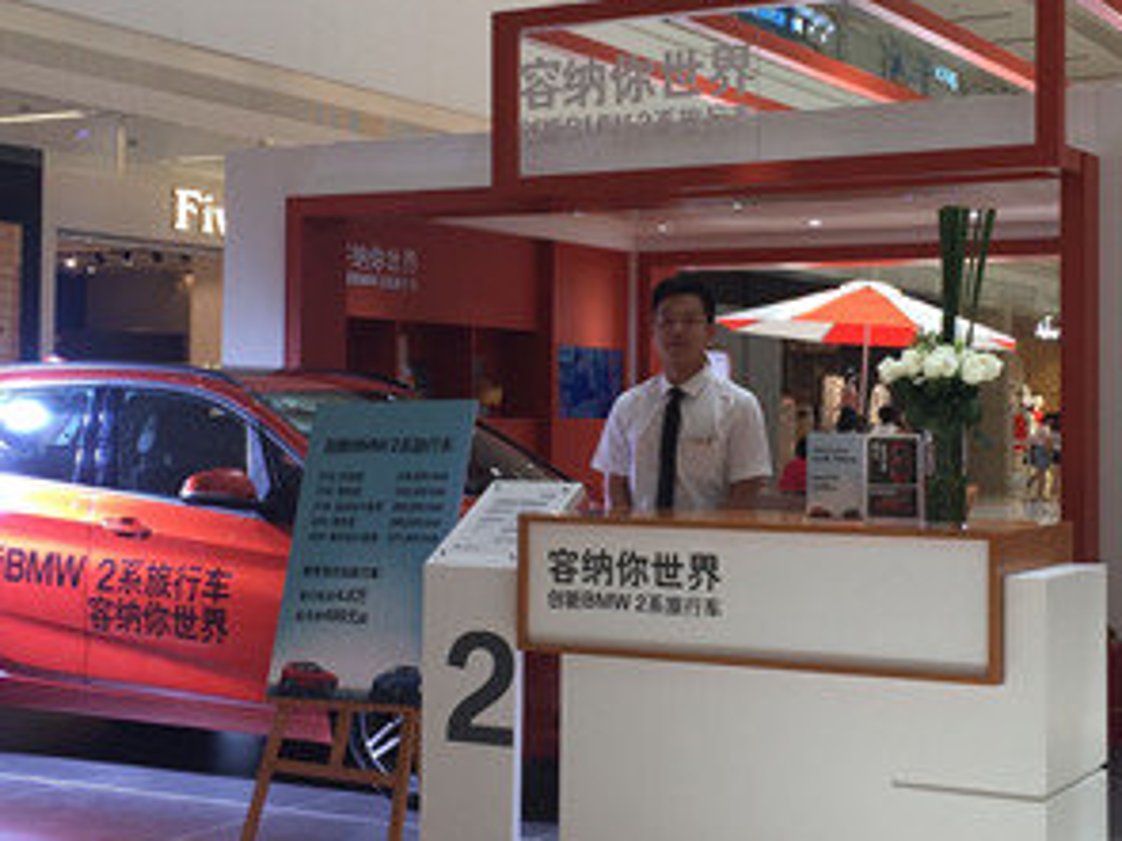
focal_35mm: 59
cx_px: 685
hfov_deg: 32.6
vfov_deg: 24.8
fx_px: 1912
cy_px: 342
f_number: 2.2
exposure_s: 1/50
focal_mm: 4.15
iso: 32
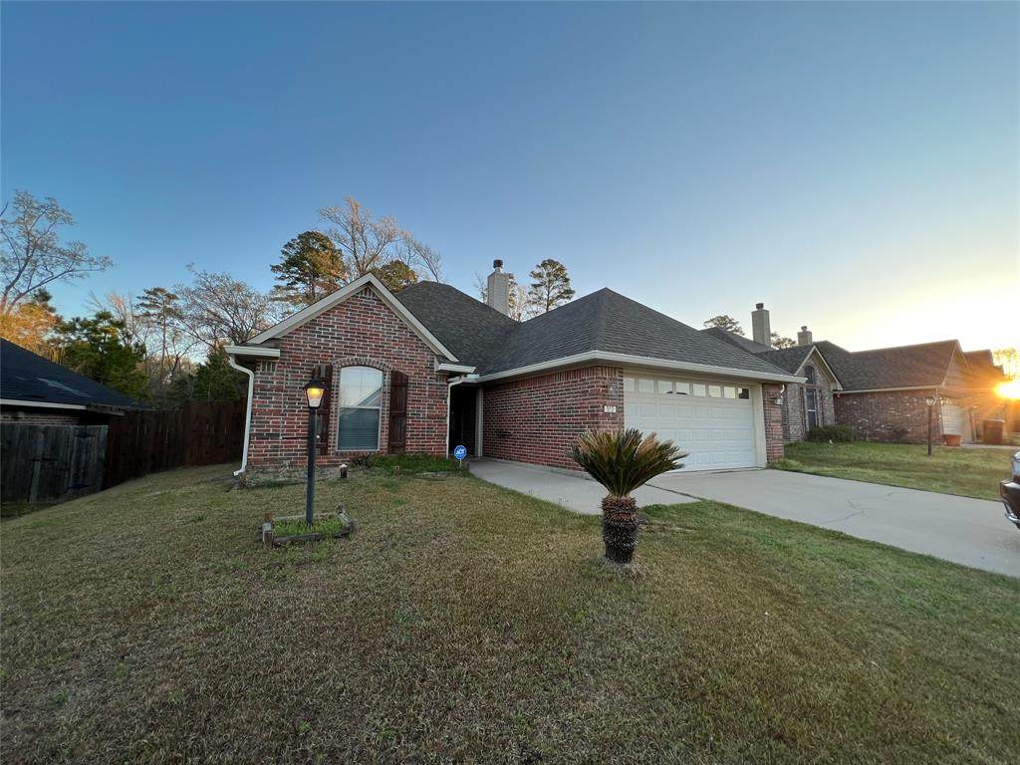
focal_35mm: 13
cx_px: 510
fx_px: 383
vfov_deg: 89.9
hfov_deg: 106.2
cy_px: 382
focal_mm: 1.57
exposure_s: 1/210
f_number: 1.8
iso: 32
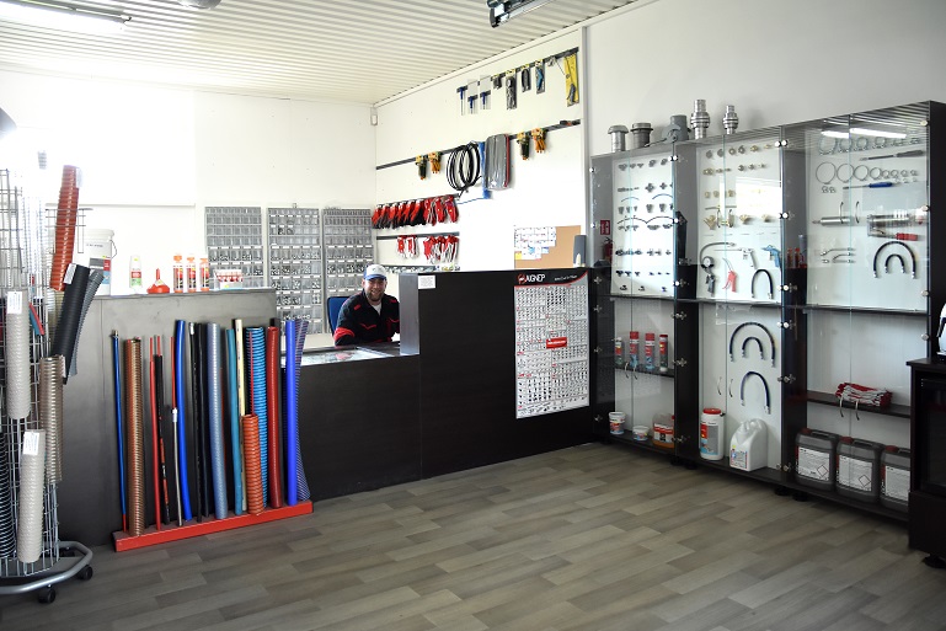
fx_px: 670
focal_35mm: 26
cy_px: 316
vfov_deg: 50.4
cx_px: 473
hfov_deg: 70.4
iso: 1000
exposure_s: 1/160
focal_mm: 17
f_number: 2.8
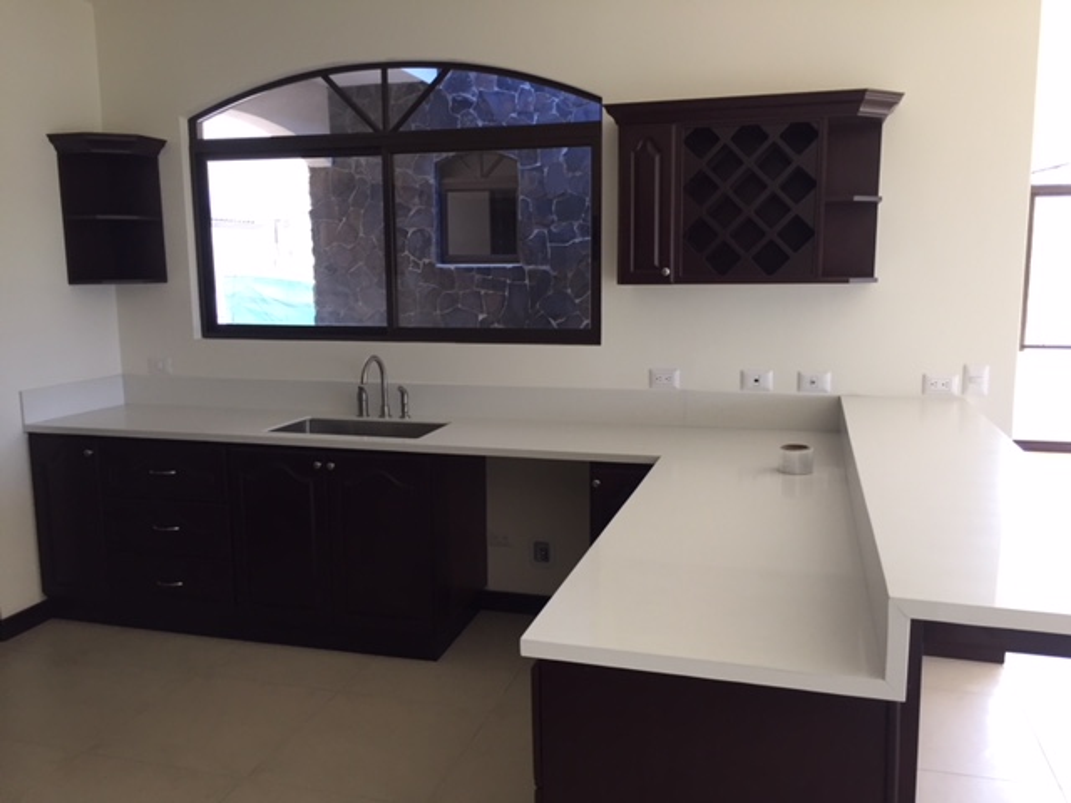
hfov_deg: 61.7
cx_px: 536
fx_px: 897
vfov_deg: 48.2
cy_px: 402
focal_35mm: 29
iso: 50
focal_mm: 4.15
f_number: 2.2
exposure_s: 1/30
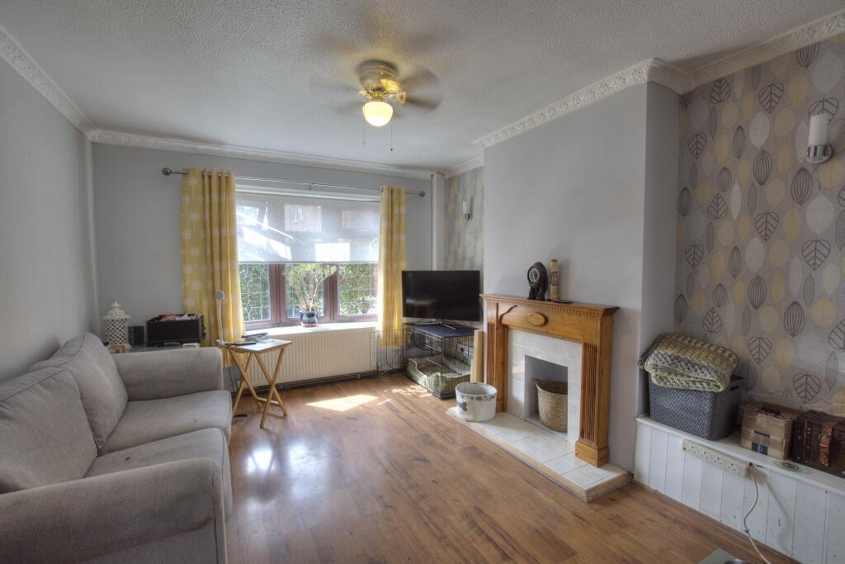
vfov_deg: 77.3
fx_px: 352
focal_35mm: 15
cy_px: 282
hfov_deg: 100.4
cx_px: 422
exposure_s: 1/40
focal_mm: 10
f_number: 8
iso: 400
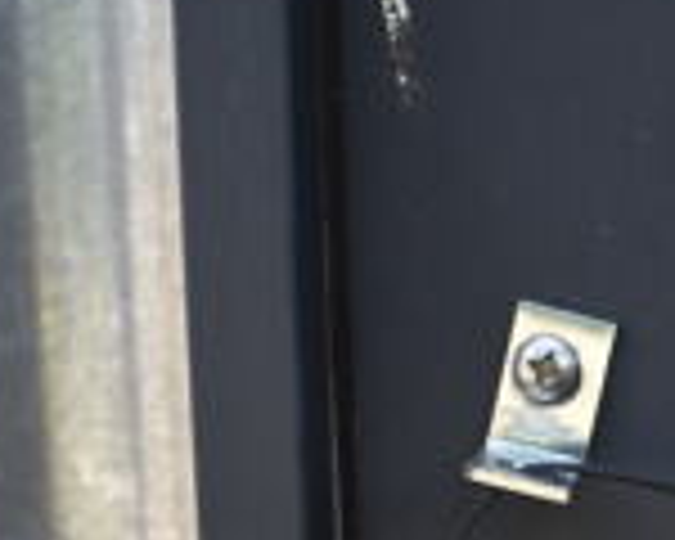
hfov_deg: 18.0
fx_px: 2058
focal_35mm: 103
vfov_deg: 13.9
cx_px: 729
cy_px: 850
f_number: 6.3
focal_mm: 18
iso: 200
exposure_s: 1/250
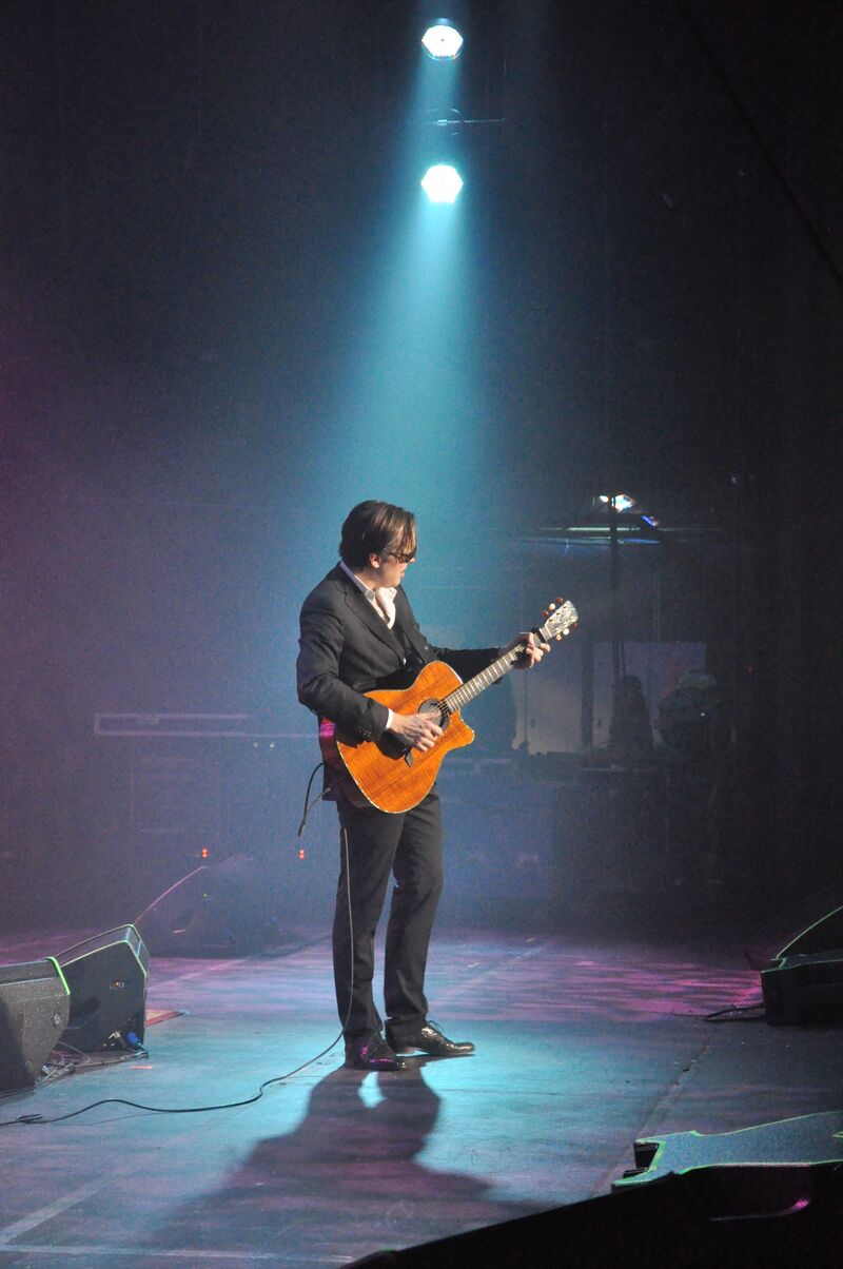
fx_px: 2535
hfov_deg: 18.9
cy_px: 634
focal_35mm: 72
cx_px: 422
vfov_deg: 28.1
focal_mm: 48
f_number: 4.8
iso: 3200
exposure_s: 1/50
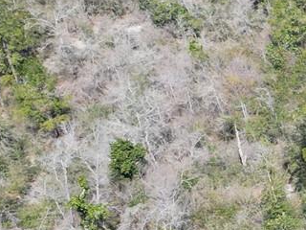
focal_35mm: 120
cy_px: 180
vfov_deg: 12.3
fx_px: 1061
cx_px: 751
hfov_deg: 12.5
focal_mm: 6.72
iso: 200
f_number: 1.7
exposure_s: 1/2000
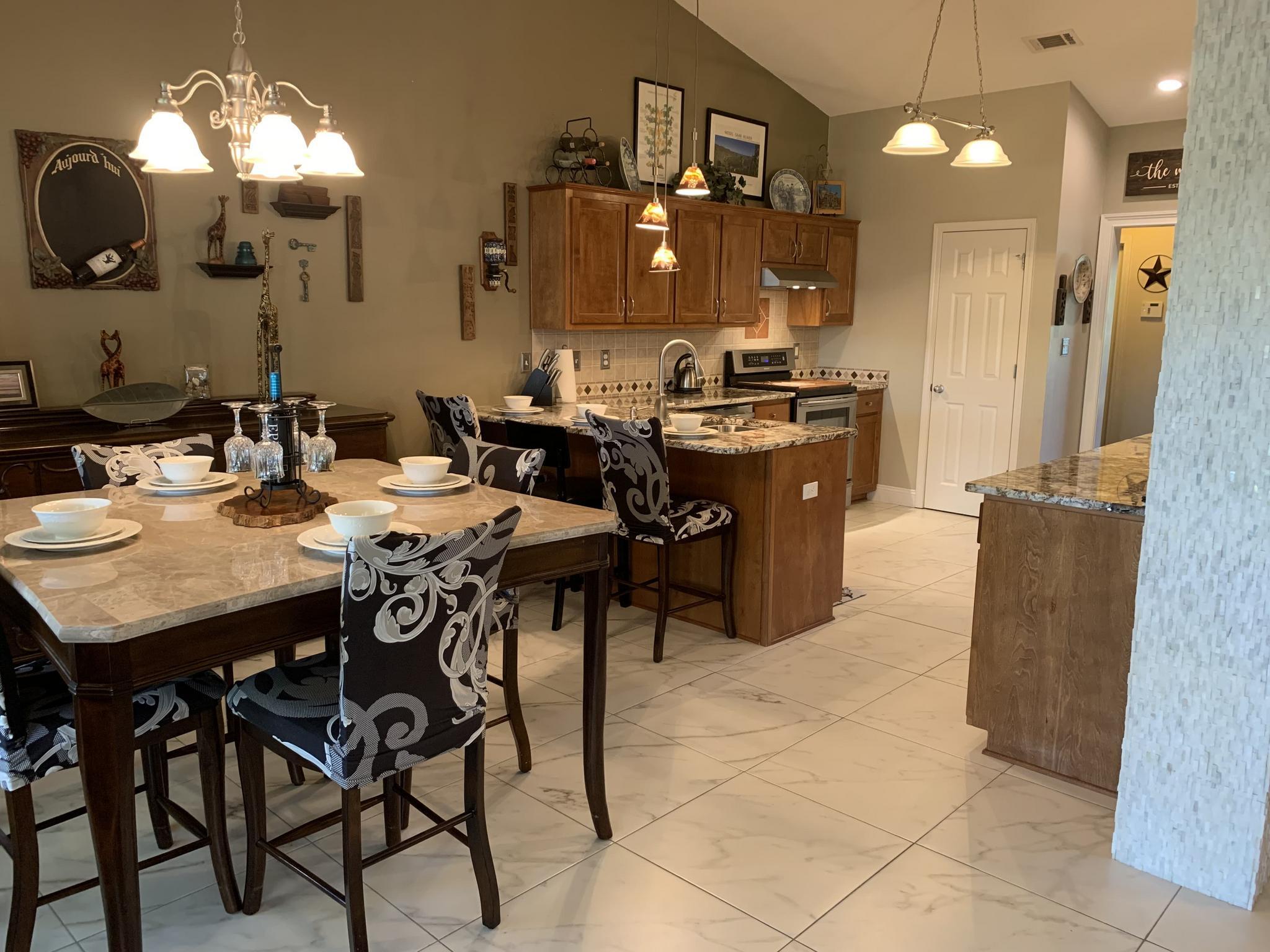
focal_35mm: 26
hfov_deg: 67.3
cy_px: 476
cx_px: 635
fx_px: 954
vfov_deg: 53.1
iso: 250
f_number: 1.8
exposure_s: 1/60
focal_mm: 4.25
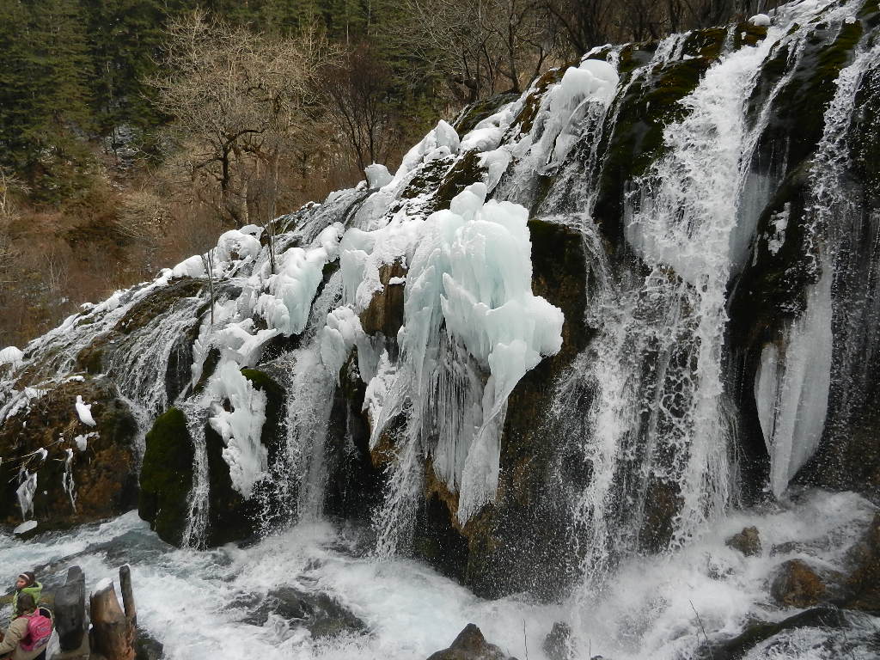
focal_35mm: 25
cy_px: 330
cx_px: 440
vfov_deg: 54.9
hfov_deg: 69.4
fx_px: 636
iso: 160
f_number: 3.5
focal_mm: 4.5
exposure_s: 1/640
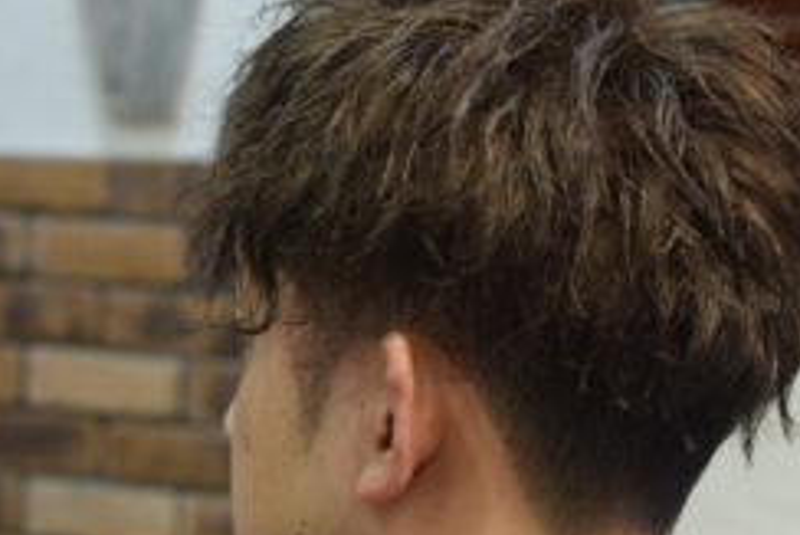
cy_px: 276
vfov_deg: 14.1
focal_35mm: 97
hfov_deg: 20.9
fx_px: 2155
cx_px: 548
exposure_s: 1/60
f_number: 2.8
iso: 1000
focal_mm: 35
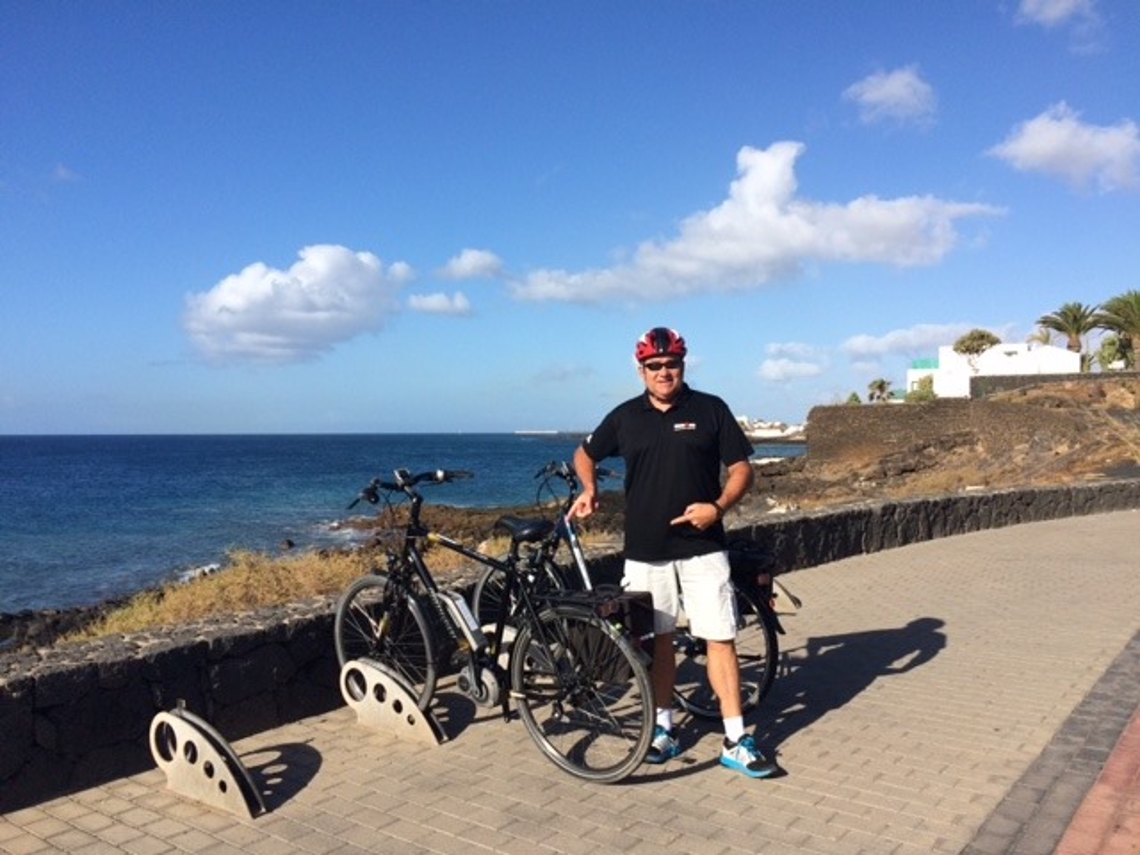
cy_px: 428
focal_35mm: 29
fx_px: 955
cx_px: 570
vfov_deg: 48.2
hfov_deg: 61.7
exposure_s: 1/2564
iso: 32
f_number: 2.2
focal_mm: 4.15
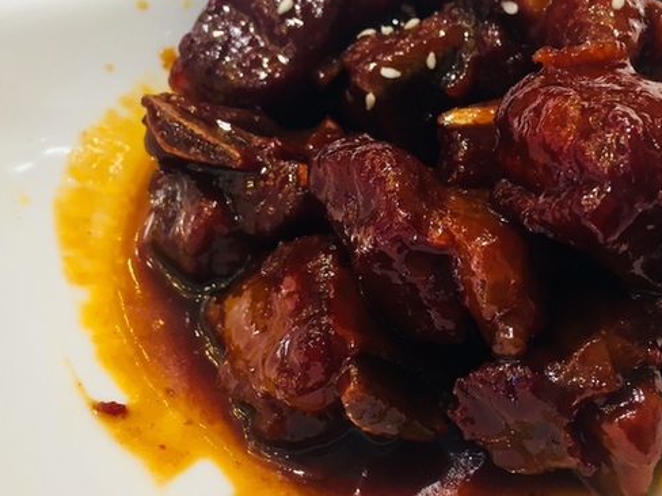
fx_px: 841
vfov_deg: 32.8
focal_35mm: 44
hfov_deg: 42.3
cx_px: 450
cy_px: 201
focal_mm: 4.15
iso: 32
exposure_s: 1/33
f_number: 2.2
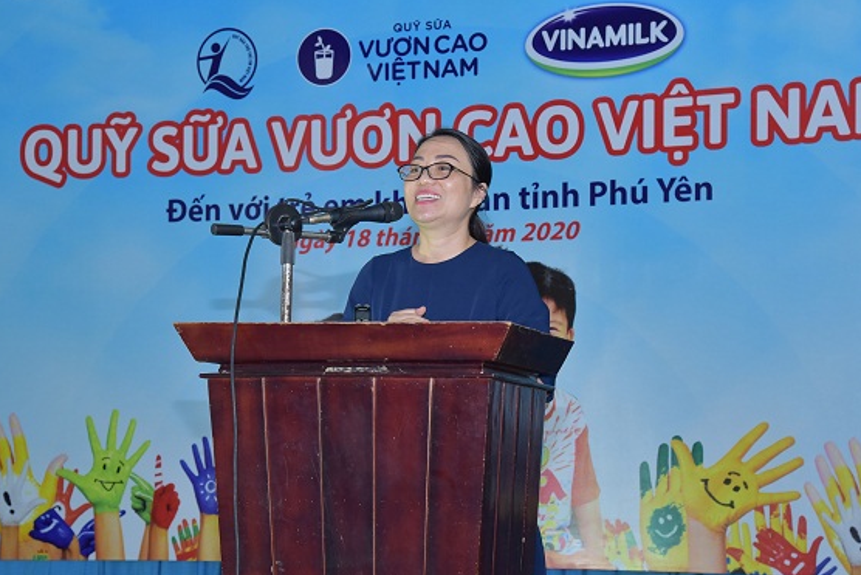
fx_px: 1818
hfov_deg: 26.6
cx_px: 457
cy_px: 322
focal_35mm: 76
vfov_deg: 18.0
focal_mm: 66
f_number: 7.1
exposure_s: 1/100
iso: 1600
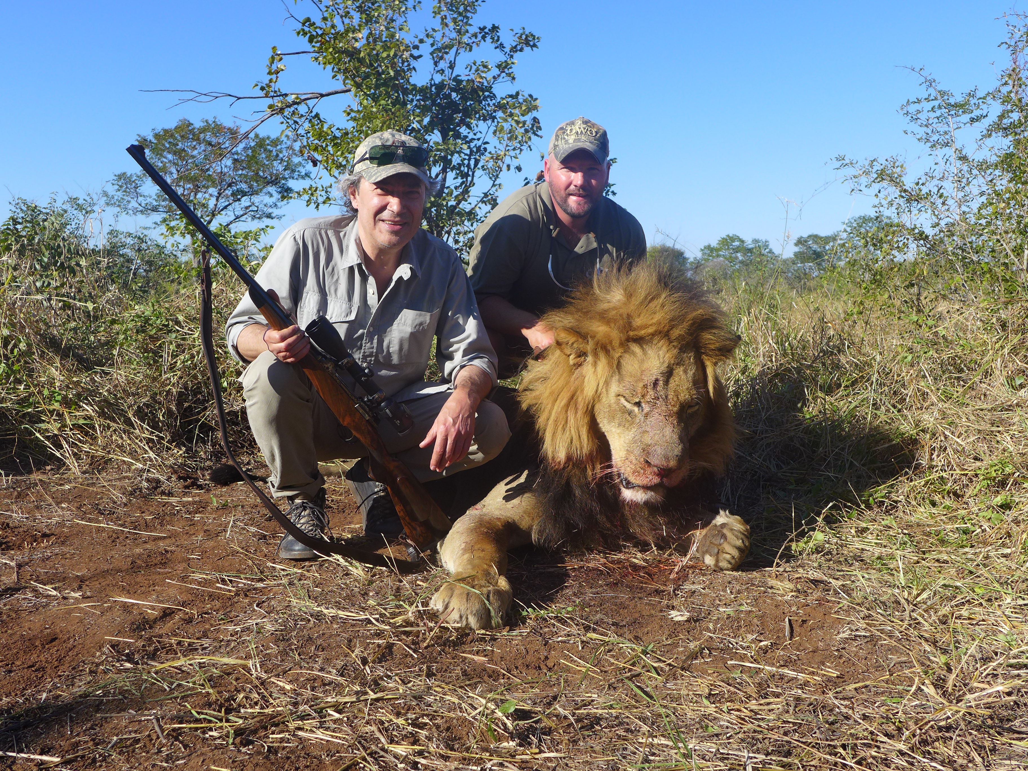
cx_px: 514
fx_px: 950
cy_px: 386
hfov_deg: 56.8
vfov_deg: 44.2
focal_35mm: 32
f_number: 2.8
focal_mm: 6.3
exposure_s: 1/1000
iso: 80
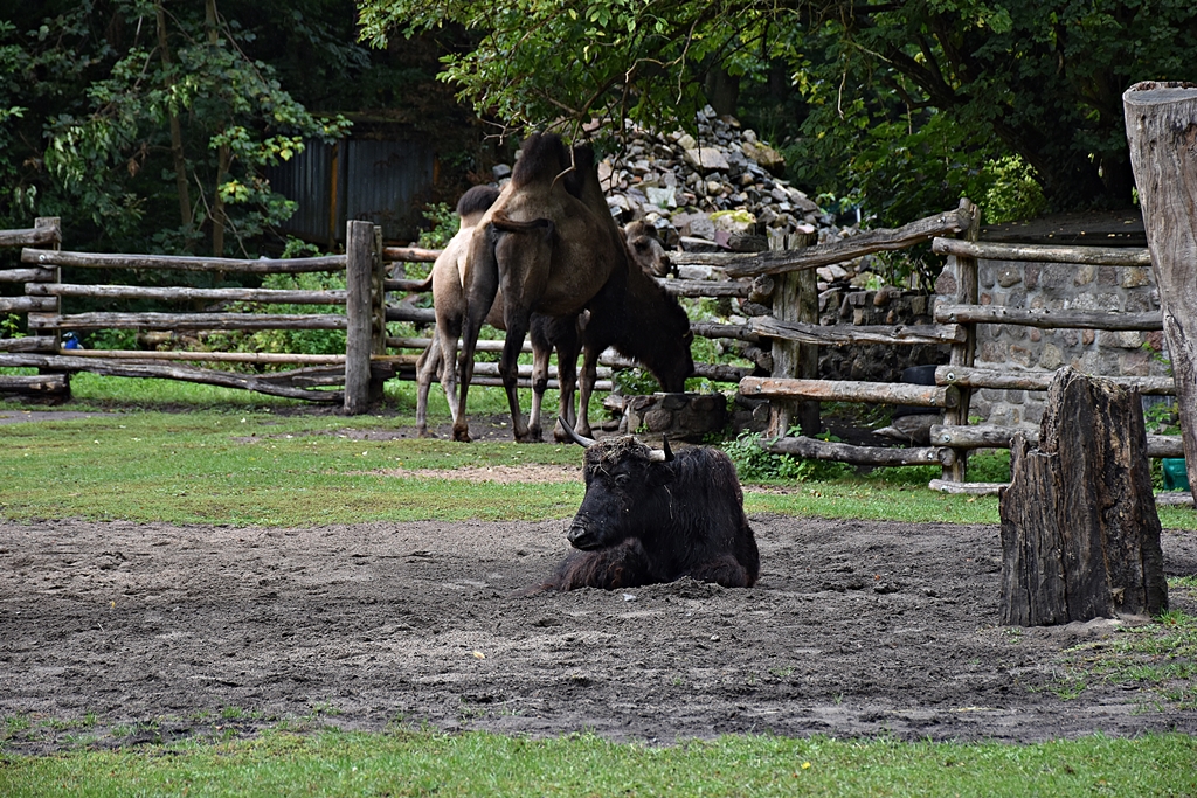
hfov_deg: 13.7
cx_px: 598
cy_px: 399
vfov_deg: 9.2
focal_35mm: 150
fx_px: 4988
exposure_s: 1/320
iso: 400
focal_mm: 100
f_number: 5.6
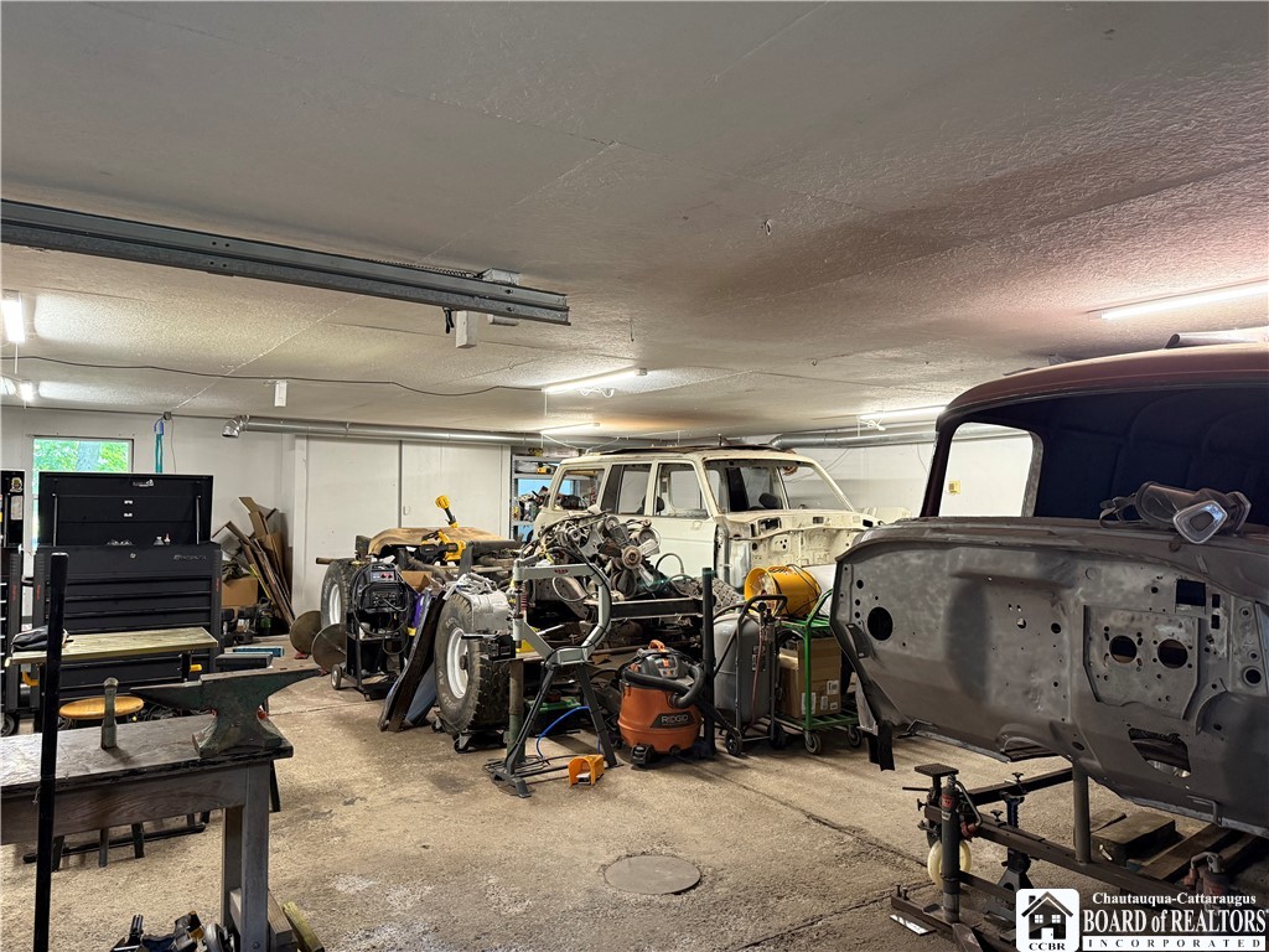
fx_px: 880
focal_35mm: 24
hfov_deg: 71.6
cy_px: 476
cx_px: 634
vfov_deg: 56.8
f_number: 1.78
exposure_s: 1/60
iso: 400
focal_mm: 6.76
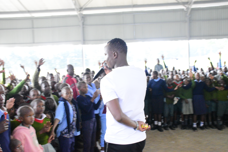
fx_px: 228
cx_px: 114
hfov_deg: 53.1
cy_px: 76
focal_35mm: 36
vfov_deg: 36.9
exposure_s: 1/50
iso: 6400
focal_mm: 24
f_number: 6.3
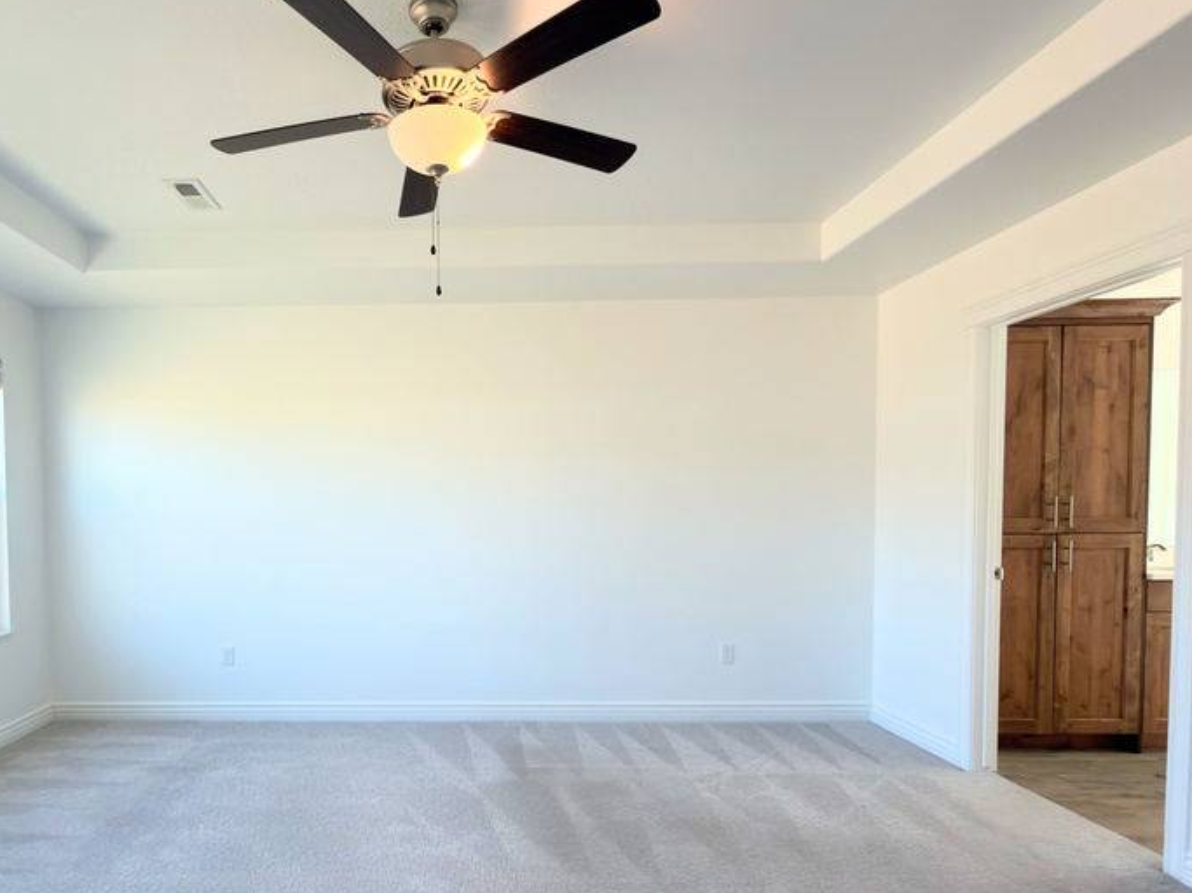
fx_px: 723
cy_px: 535
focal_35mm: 21
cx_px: 442
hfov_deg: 77.5
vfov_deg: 62.9
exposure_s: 1/123
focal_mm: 2.22
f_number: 2.2
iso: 50
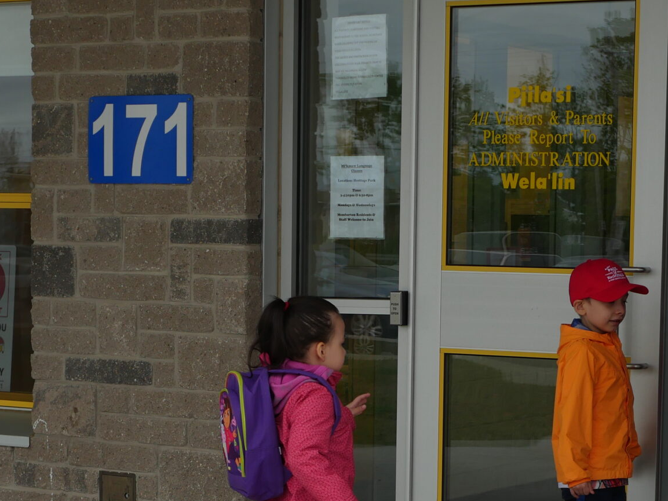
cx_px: 395
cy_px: 454
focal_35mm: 111
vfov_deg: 13.2
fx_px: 2142
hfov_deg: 17.7
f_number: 3.2
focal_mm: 25
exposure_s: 1/800
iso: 200
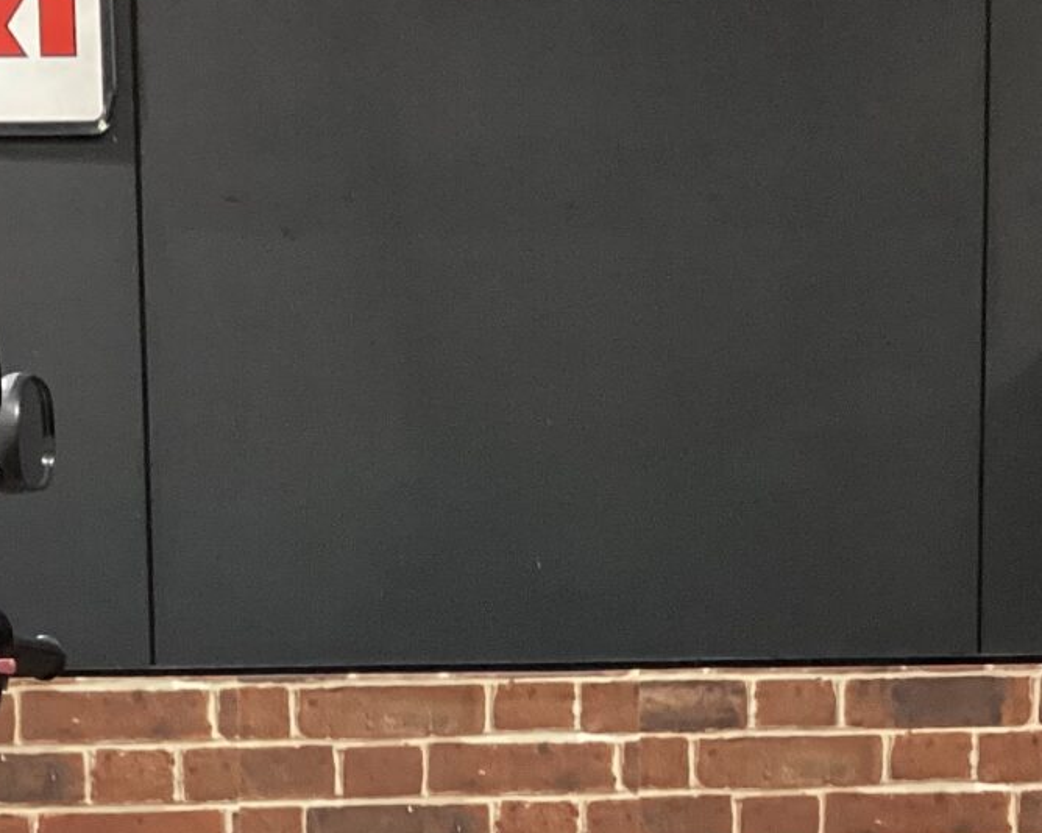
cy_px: 1000
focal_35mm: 87
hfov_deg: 21.9
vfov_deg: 16.9
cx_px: 406
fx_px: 2682
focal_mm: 3.3
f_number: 2.4
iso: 250
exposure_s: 1/60
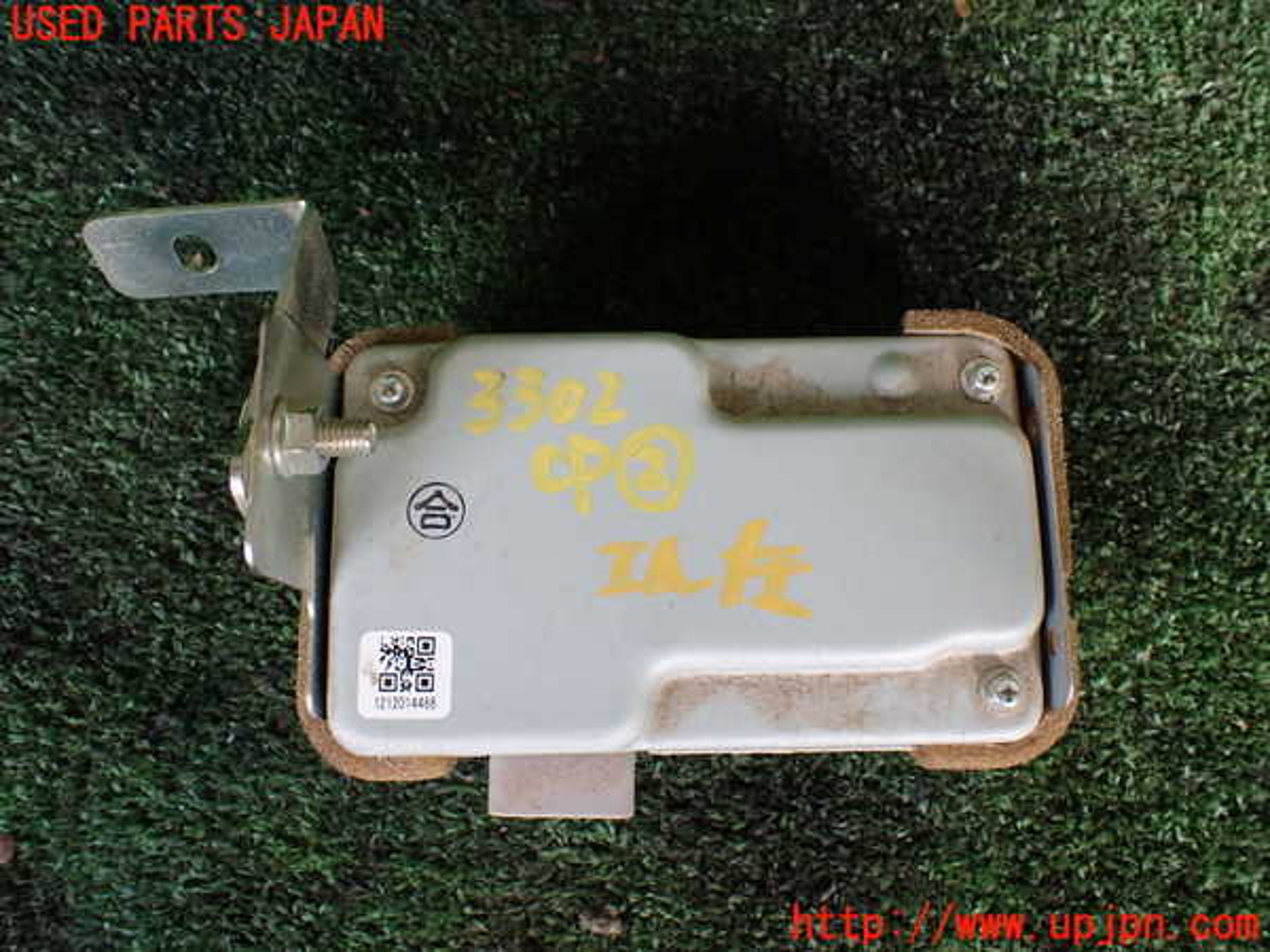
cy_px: 476
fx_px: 1101
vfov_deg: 46.8
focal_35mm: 30
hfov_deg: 60.0
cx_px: 635
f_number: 2.3
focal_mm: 5.4
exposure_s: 1/125
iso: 200
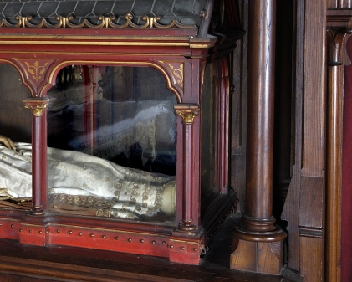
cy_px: 83
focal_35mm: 77
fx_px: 802
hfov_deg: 24.0
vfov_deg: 19.8
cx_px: 33
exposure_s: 1/40
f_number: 16
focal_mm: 30
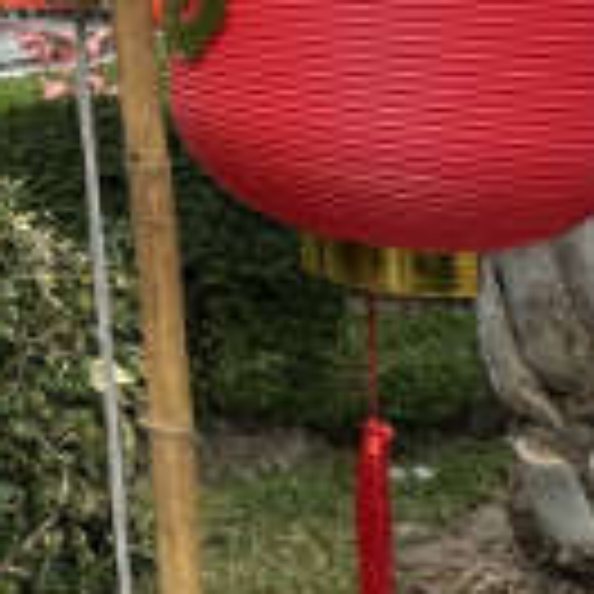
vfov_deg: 20.8
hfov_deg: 15.1
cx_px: -783
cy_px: -202
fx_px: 1456
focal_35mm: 75
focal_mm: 2.2
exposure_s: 1/1949
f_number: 2.2
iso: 40
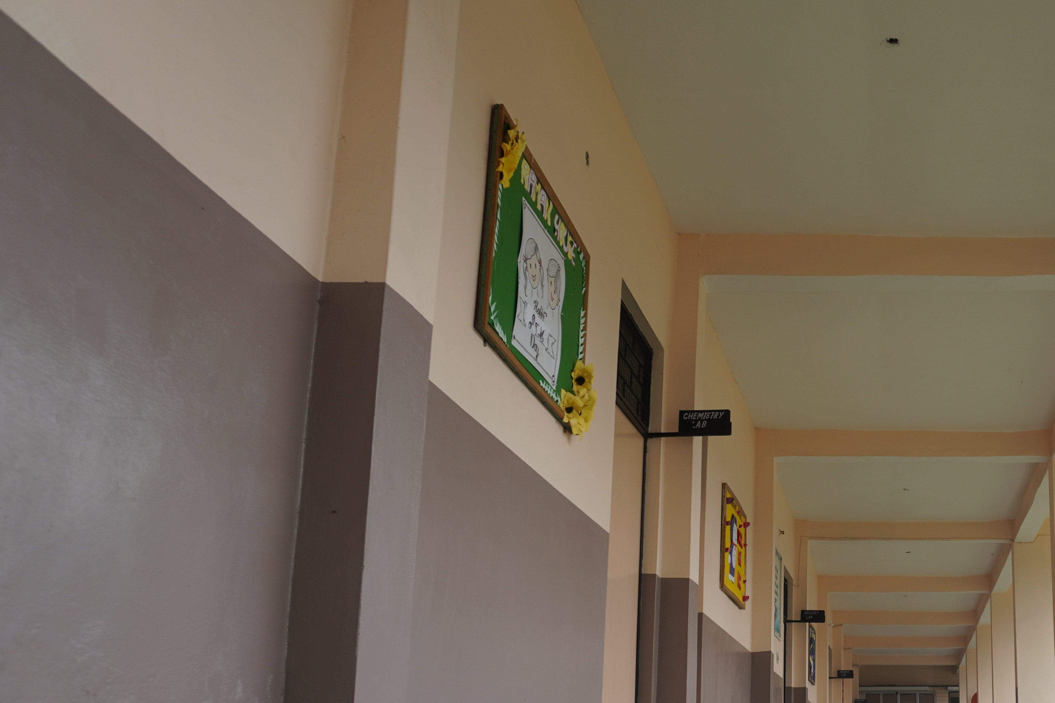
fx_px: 1231
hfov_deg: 43.4
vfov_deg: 31.4
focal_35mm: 42
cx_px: 895
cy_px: 519
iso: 100
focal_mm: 16
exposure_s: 1/160
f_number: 4
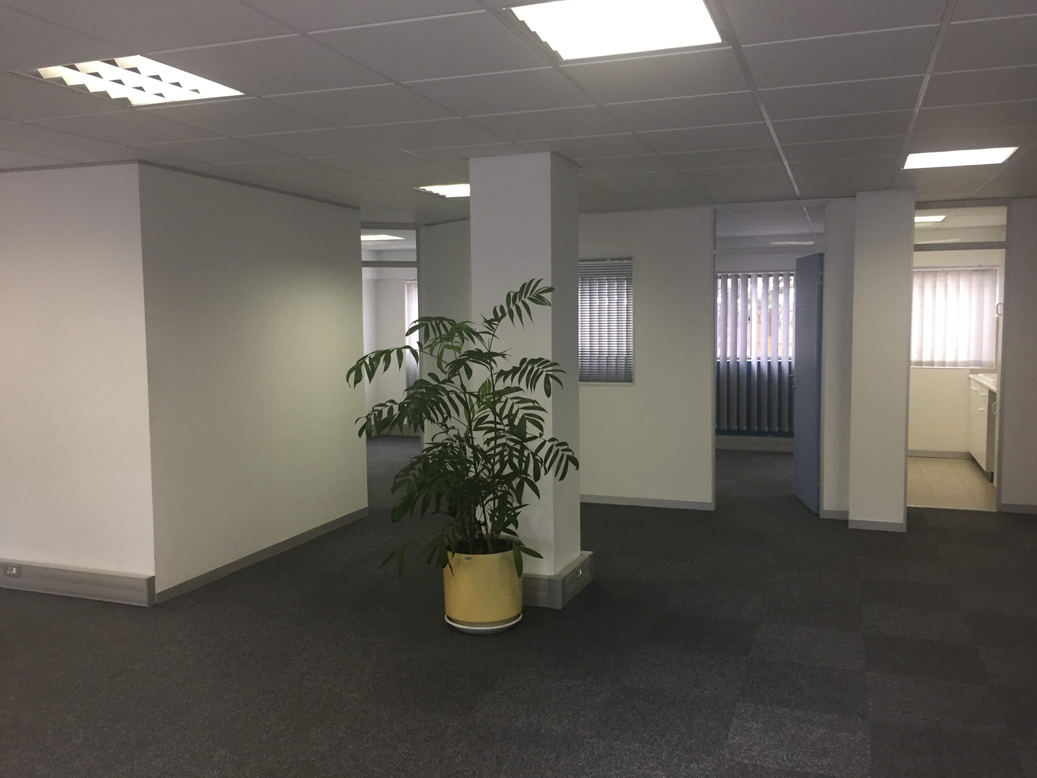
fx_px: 869
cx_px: 518
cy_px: 389
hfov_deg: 61.7
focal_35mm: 29
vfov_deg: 48.2
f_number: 2.2
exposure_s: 1/33
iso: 64
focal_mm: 4.15
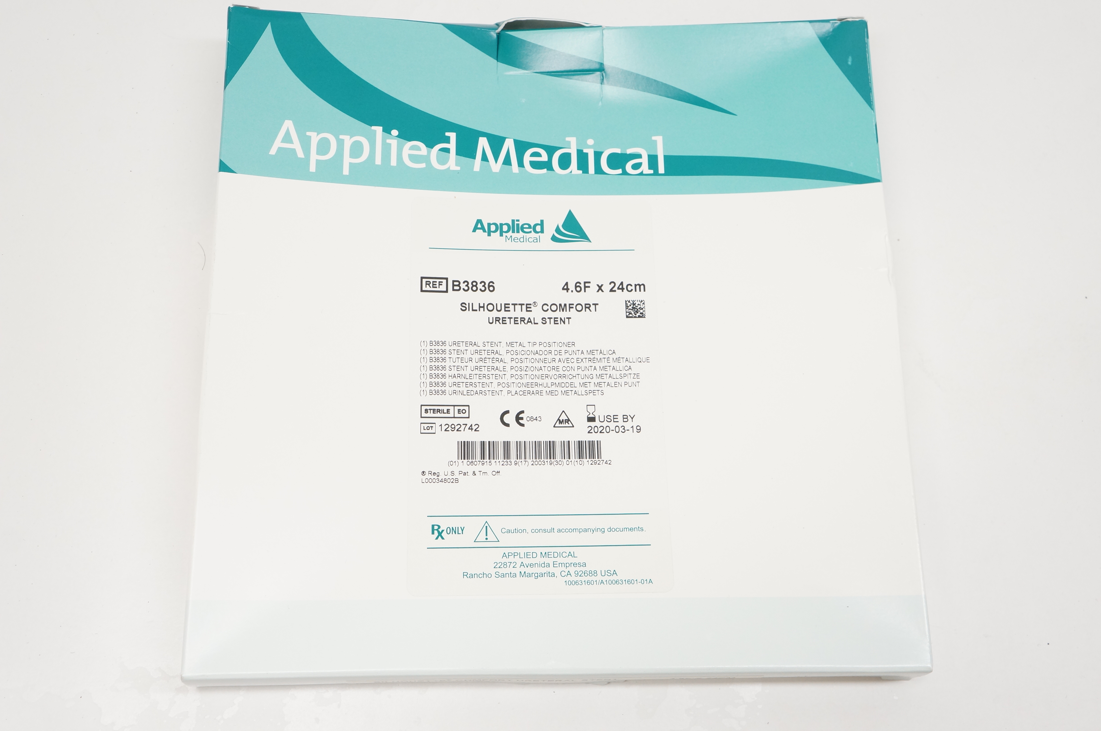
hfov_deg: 49.6
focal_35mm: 39
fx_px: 1191
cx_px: 550
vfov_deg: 34.1
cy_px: 366
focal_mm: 26
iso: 800
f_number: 7.1
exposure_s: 1/100
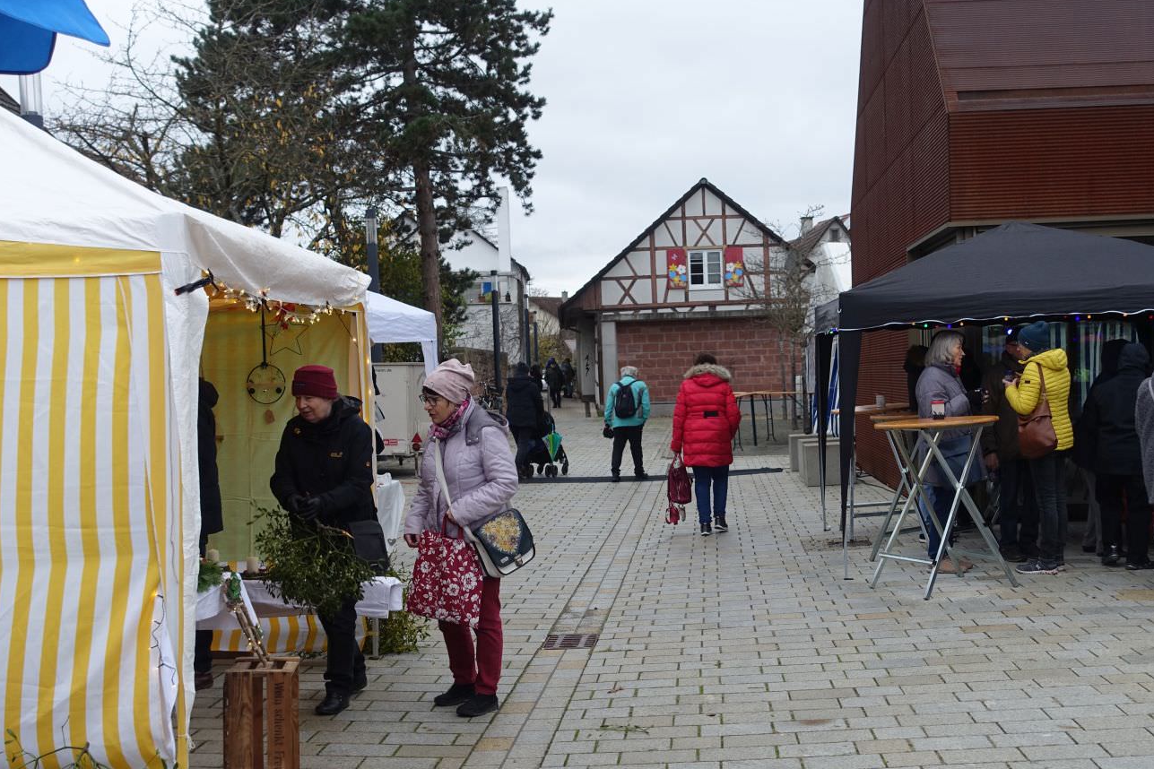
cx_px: 629
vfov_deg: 29.2
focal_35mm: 46
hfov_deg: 42.7
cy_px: 473
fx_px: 1474
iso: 125
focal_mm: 13.53
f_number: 2.8
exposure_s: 1/100
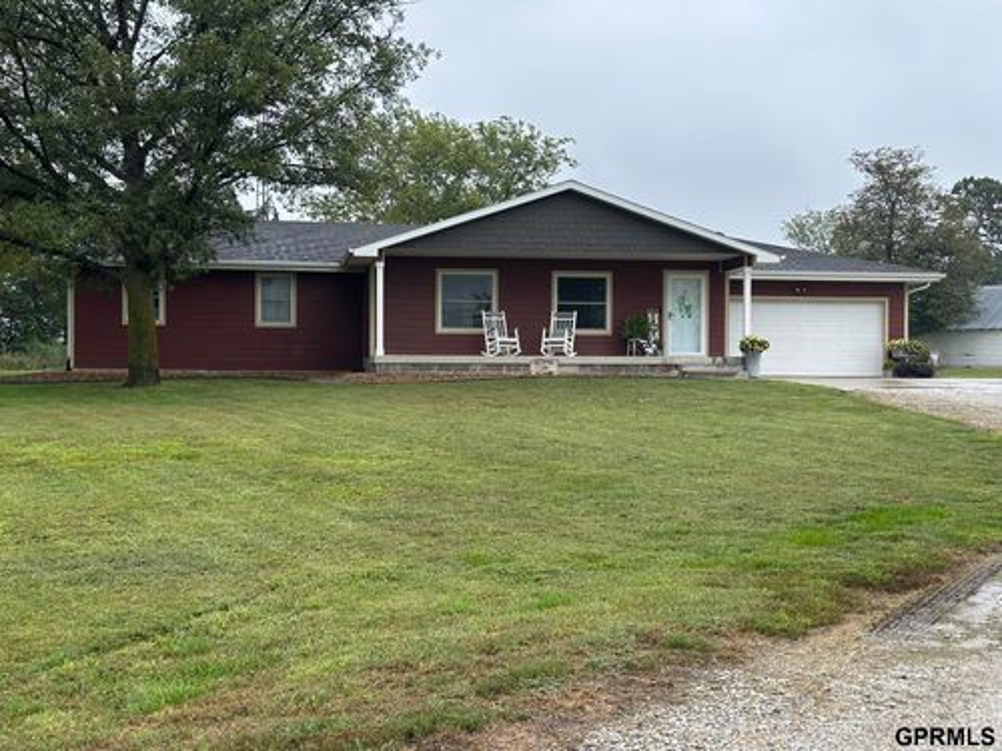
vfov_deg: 30.3
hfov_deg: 39.7
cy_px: 376
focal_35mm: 48
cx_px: 501
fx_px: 1389
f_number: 1.78
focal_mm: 6.86
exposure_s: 1/651
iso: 64
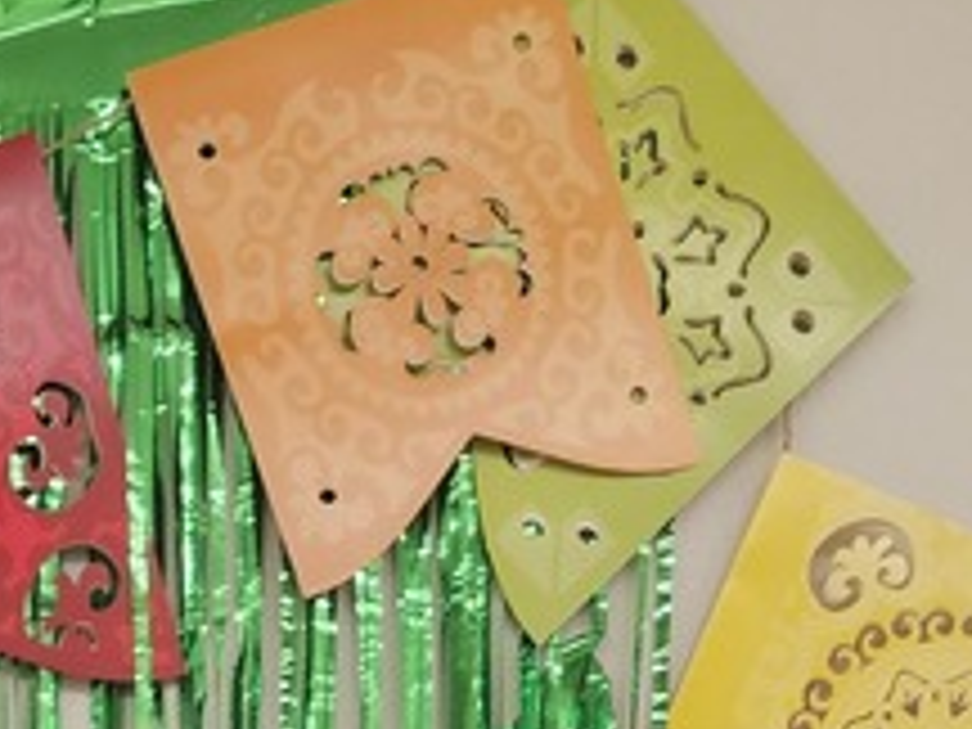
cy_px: 1904
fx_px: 3061
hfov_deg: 17.3
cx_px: -171
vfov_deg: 10.9
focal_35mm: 109
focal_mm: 6.3
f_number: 1.7
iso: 640
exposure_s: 1/170
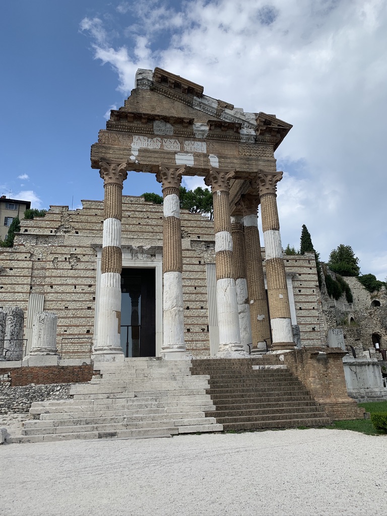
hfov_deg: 53.1
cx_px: 194
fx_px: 388
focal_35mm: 26
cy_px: 258
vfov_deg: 67.3
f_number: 1.8
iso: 25
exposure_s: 1/2545
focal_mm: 4.25
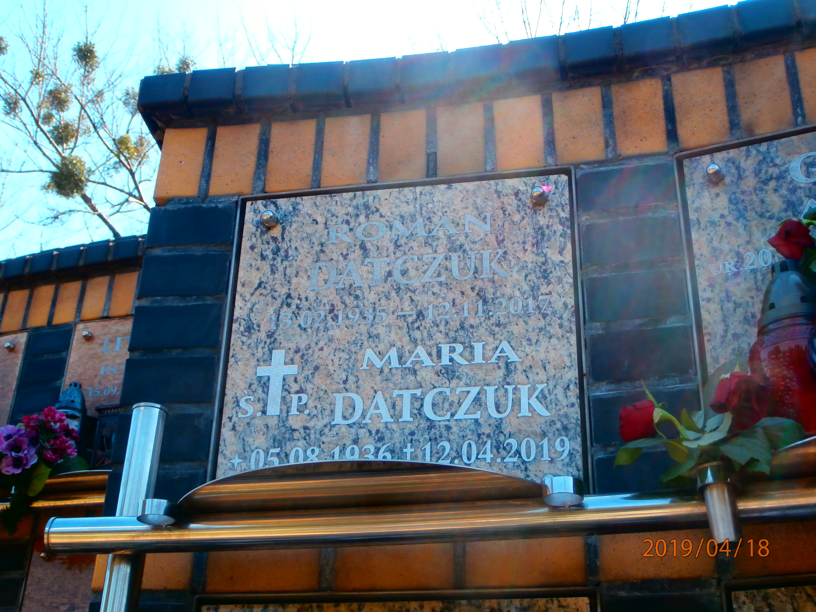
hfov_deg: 40.4
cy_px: 306
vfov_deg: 30.9
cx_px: 408
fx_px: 1108
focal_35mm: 47
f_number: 4.2
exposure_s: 1/250
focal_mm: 8.29
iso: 100
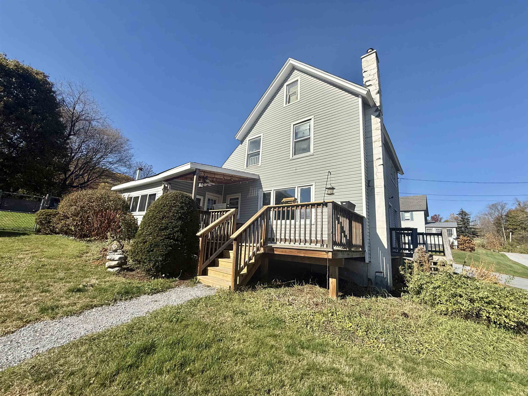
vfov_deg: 85.7
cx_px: 264
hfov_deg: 102.1
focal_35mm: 14
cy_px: 198
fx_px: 214
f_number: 2.2
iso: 50
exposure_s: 1/3289
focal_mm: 2.22
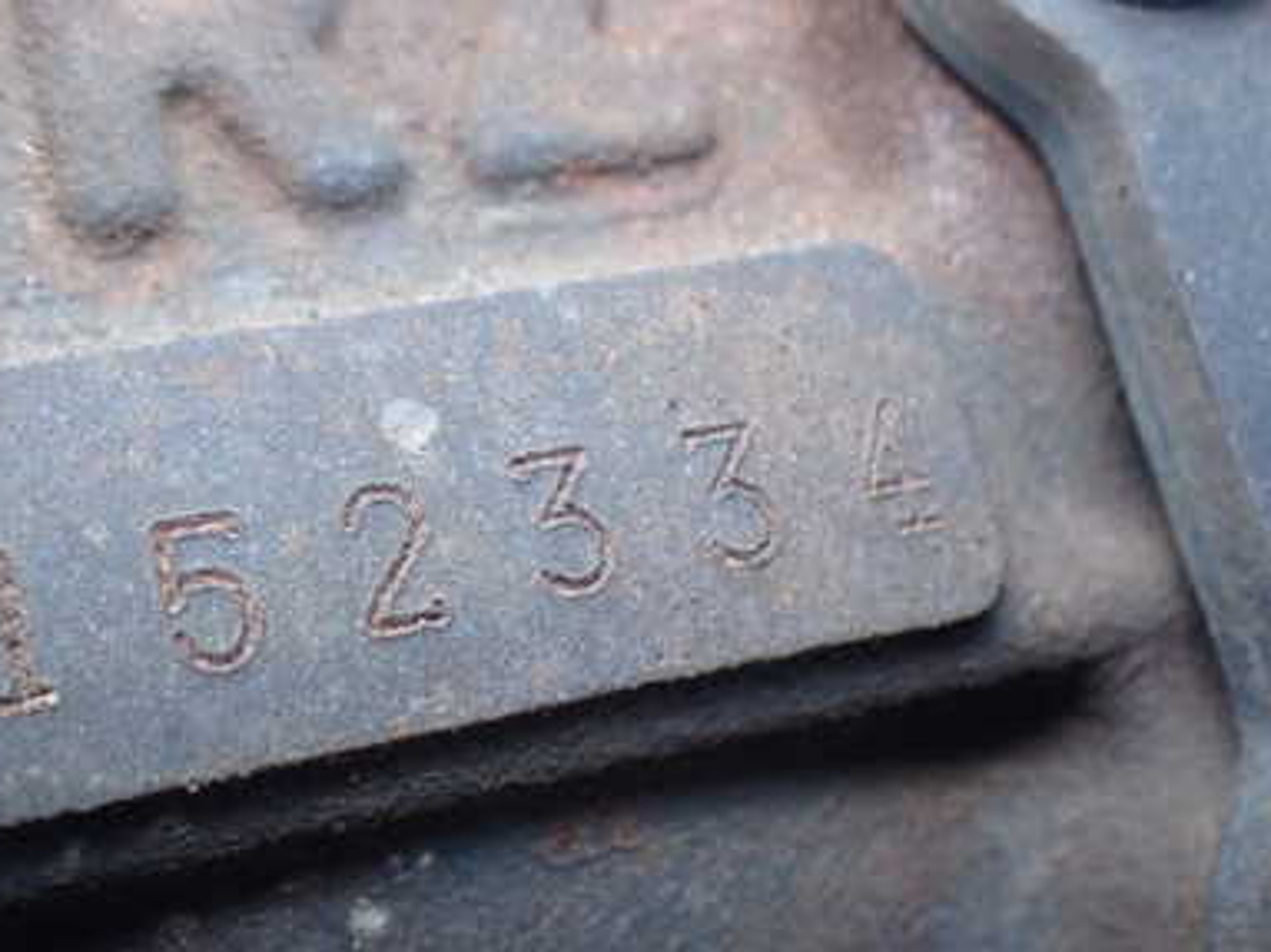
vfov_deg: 30.8
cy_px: 534
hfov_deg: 39.9
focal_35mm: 47
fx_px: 1725
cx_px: 411
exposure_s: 1/100
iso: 800
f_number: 2.3
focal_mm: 5.4
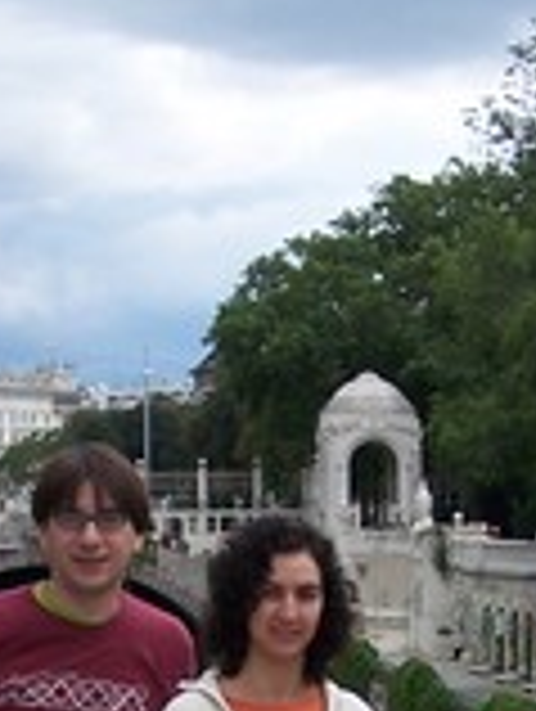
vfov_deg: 13.6
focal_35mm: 144
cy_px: 612
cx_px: 221
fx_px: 2965
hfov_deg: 10.3
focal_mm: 6.3
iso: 80
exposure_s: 1/400
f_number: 2.8
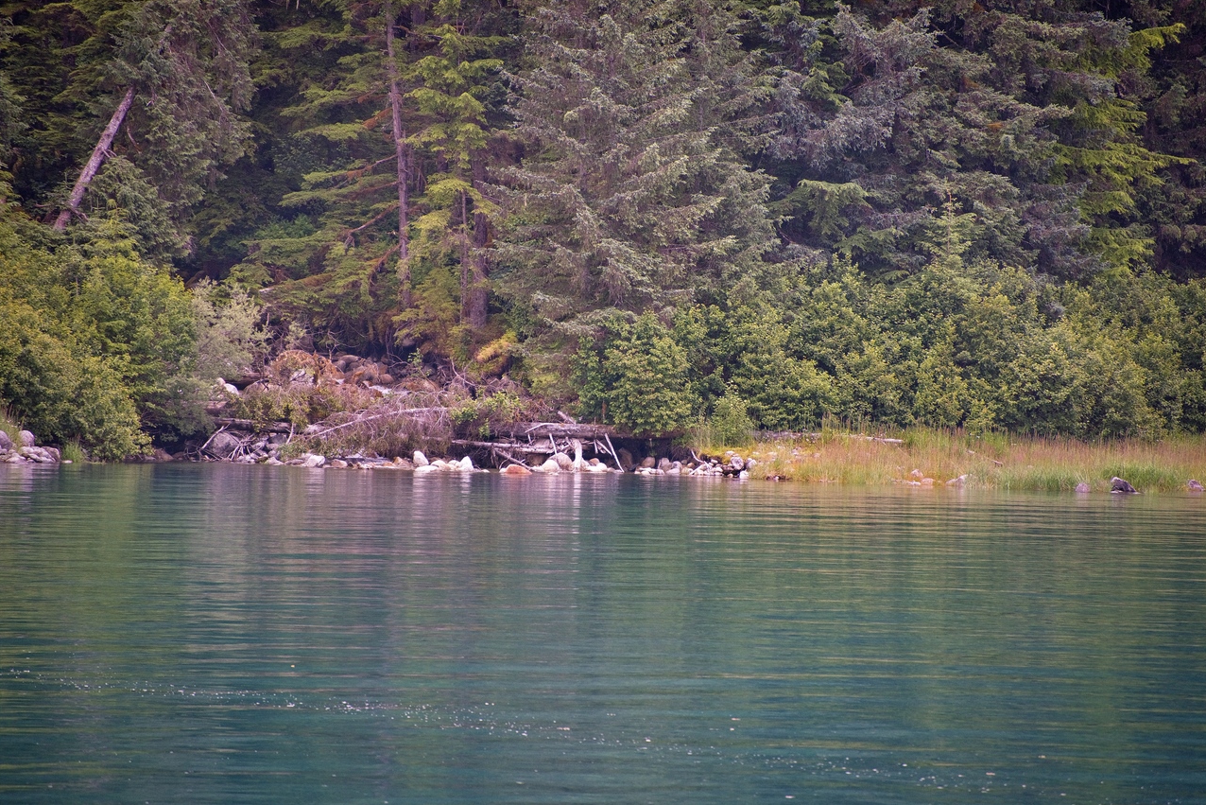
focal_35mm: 301
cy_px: 403
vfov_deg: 4.6
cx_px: 604
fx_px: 10084
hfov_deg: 6.8
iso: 1400
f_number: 5.6
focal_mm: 300
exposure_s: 1/640
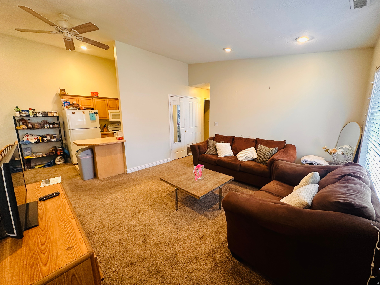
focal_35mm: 14
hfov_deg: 102.1
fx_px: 154
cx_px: 190
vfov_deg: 85.7
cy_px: 142
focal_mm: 2.22
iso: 200
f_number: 2.2
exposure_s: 1/60
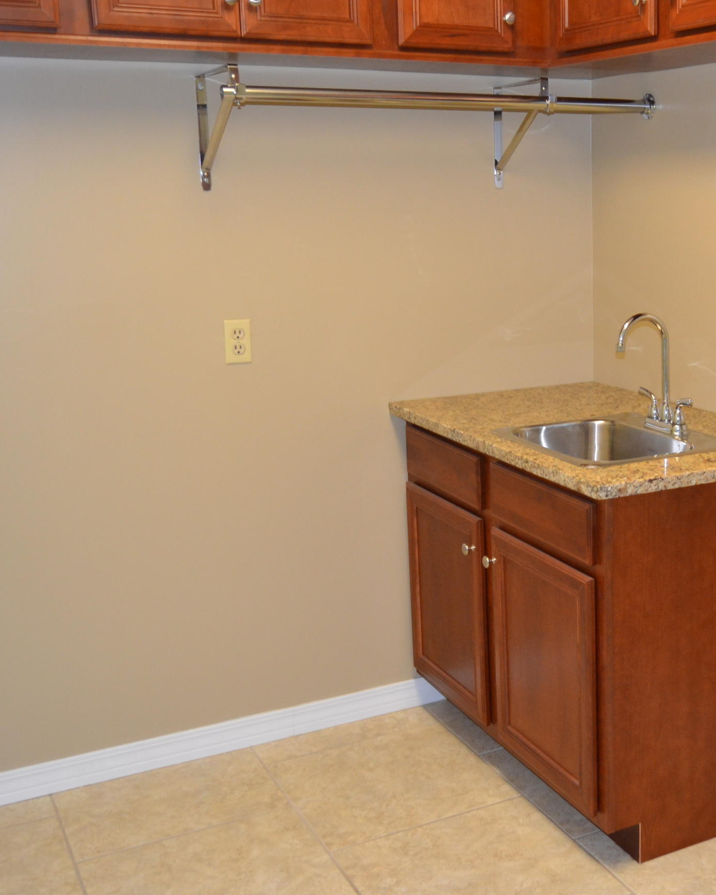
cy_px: 449
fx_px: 1166
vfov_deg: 42.0
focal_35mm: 44
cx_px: 598
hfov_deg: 32.9
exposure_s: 1/60
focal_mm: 18
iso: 720
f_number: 3.5
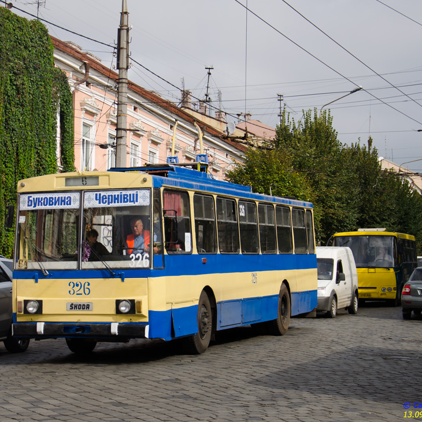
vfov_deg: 23.7
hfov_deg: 23.5
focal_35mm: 73
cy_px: 211
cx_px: 133
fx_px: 1007
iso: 100
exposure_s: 1/800
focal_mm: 38
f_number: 4.5
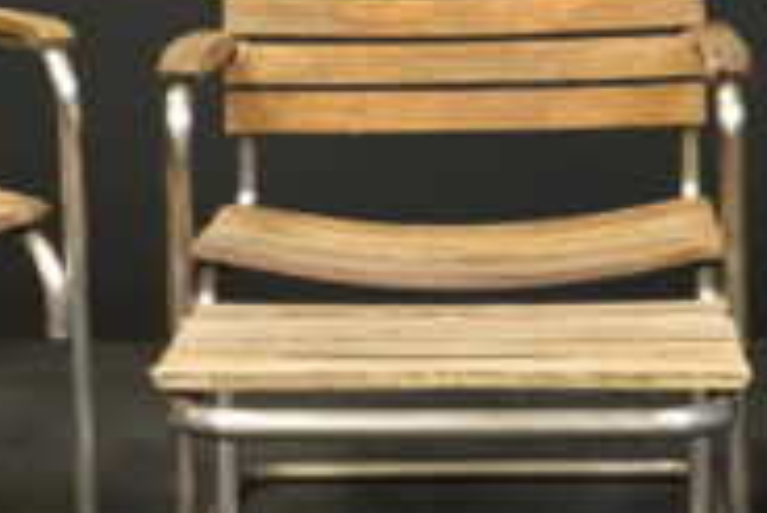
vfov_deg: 9.2
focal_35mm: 150
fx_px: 3198
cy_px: 304
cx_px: 450
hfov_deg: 13.7
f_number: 7.1
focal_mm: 46
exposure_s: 1/100
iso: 5000
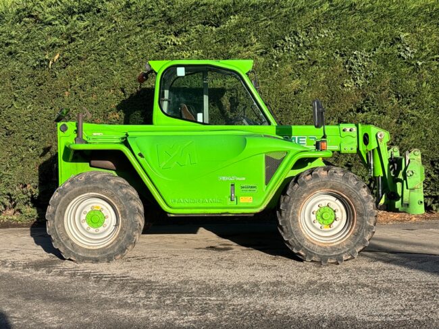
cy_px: 164
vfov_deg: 28.1
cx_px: 220
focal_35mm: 52
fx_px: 660
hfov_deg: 36.8
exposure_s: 1/1751
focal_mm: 5.96
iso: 40
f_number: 1.6
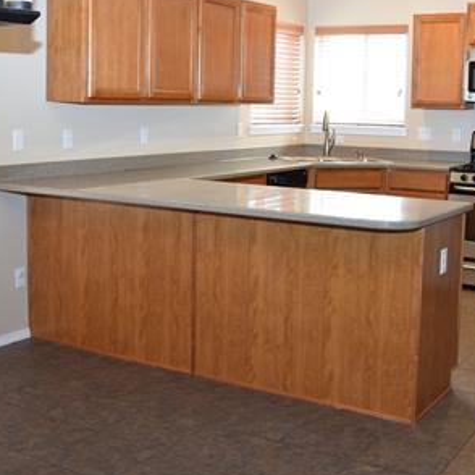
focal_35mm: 50
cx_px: 267
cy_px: 196
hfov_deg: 34.0
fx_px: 776
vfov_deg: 33.9
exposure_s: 1/60
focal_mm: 18
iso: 450
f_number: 4
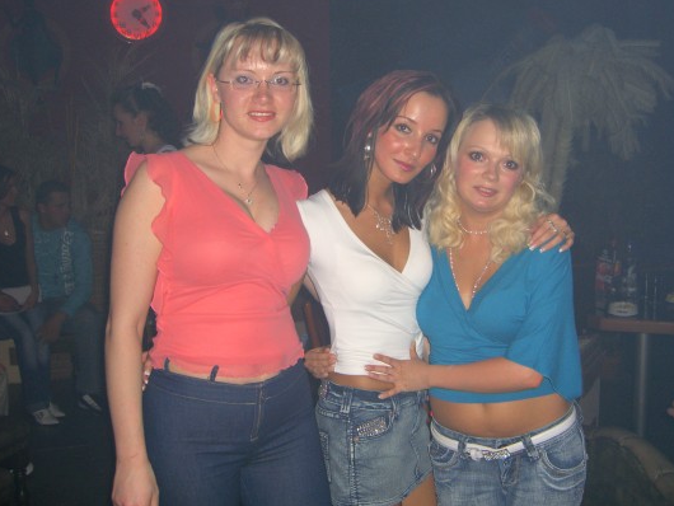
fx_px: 838
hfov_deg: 43.8
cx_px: 375
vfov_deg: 33.6
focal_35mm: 43
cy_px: 224
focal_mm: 7.9
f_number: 2.8
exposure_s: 1/60
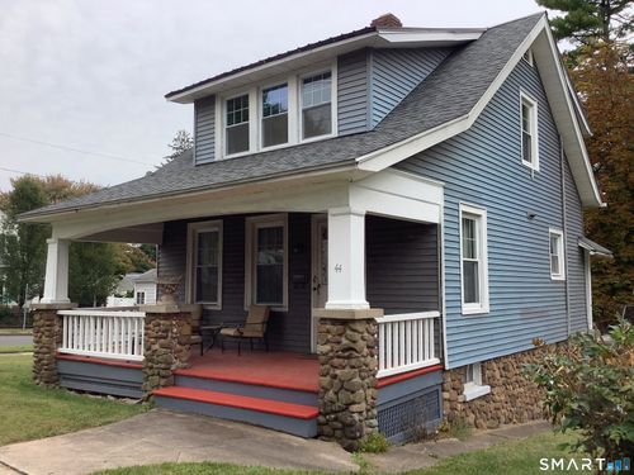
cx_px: 317
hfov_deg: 58.4
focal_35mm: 31
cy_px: 238
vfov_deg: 45.4
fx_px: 568
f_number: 2.4
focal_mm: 3.3
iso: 25
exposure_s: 1/312
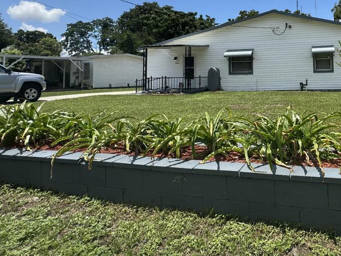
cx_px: 264
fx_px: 256
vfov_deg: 50.9
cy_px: 64
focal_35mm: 26
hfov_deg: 62.6
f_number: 2.2
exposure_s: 1/1637
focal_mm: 2.22
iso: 50
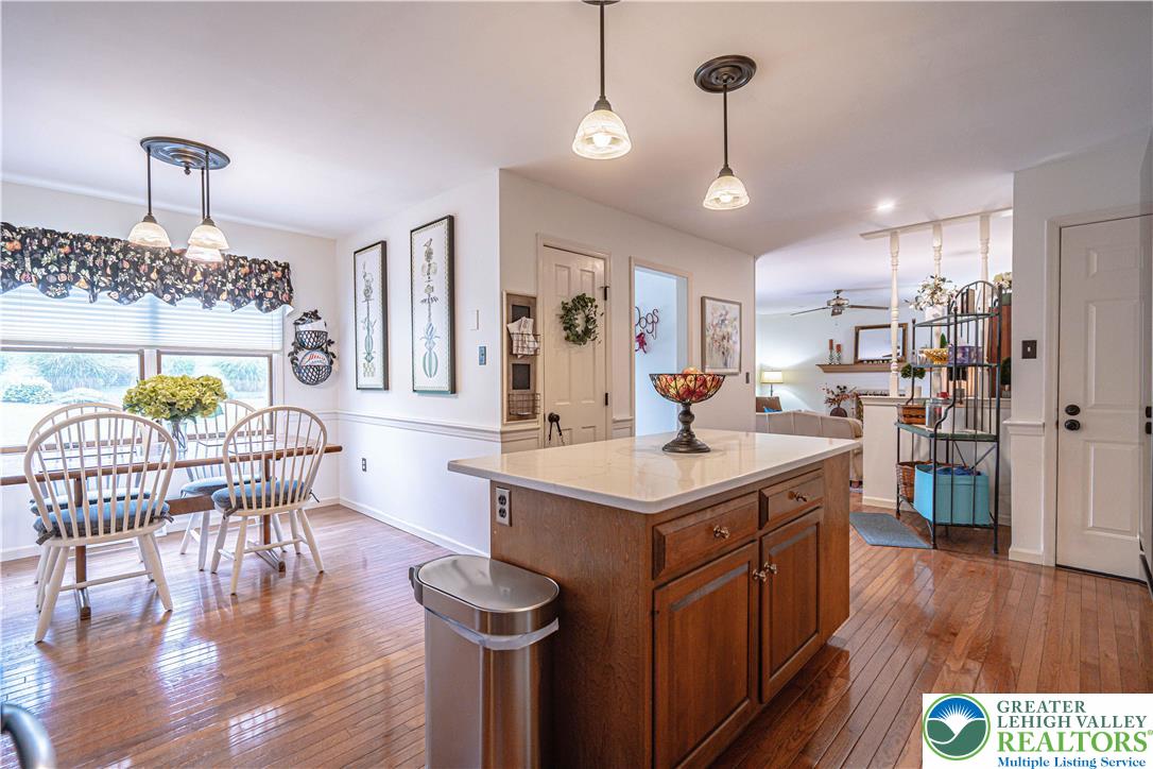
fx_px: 512
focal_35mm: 16
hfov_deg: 96.7
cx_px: 576
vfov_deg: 73.7
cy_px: 384
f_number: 4
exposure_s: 1/400
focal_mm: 16
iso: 1250
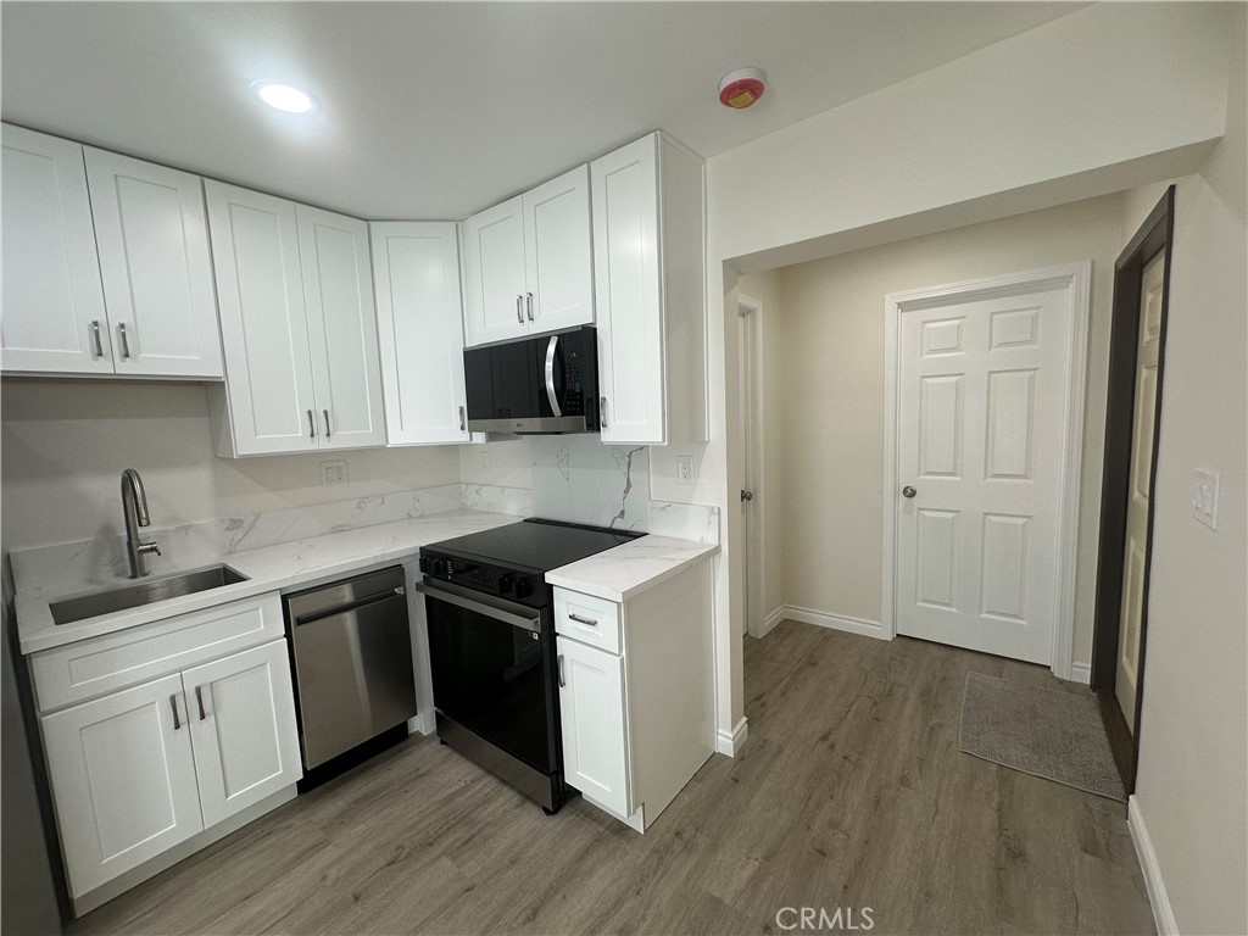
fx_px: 505
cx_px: 624
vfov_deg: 85.7
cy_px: 468
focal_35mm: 14
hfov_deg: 102.1
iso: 100
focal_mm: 2.22
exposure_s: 1/120
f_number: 2.2
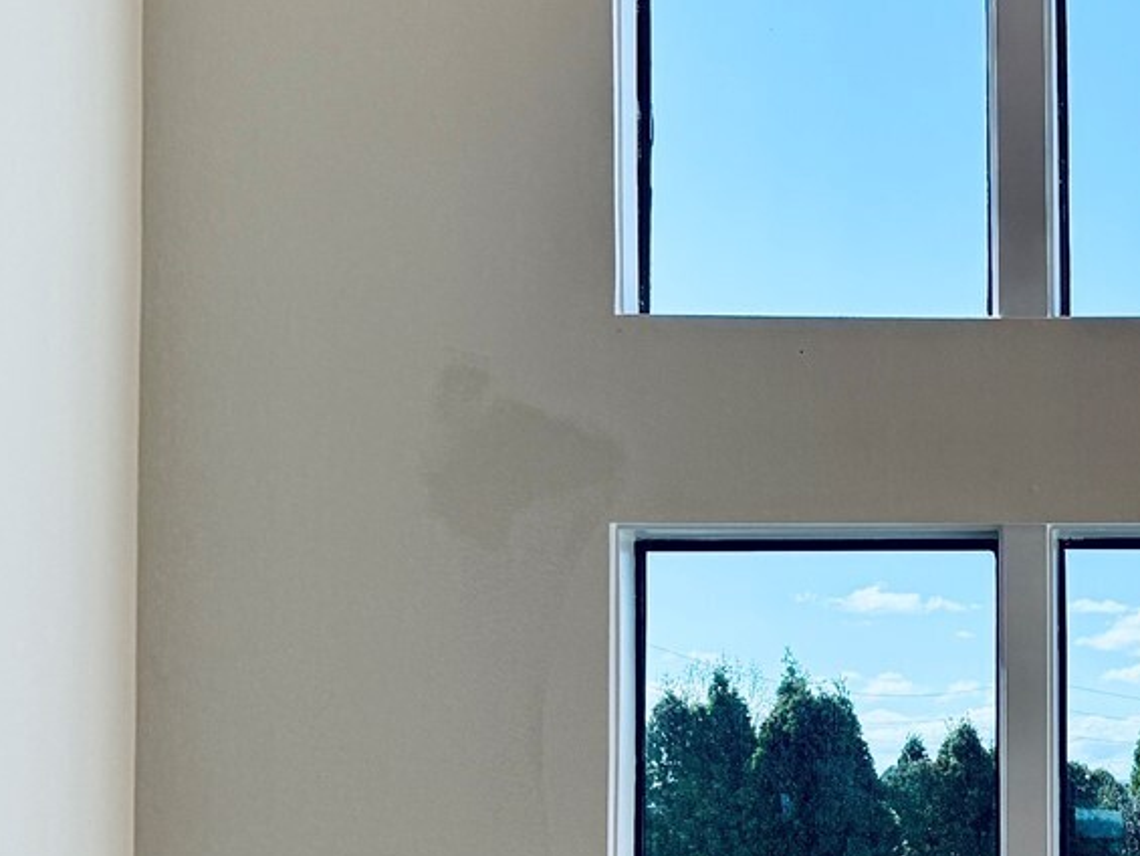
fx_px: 2240
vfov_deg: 21.2
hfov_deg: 26.2
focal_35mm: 68
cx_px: 1267
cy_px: 739
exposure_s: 1/510
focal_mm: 6.76
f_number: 1.78
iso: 100
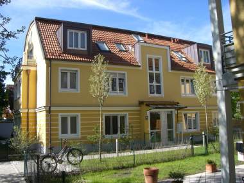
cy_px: 92
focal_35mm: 38
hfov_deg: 49.0
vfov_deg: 37.7
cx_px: 122
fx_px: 268
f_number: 4.3
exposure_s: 1/320
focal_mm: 6.2
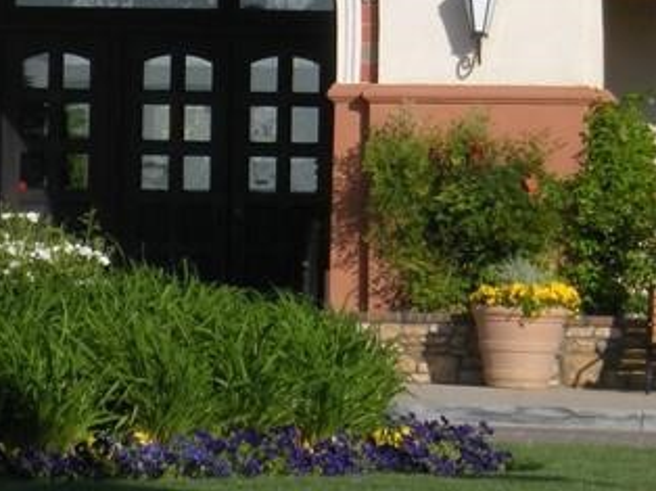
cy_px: -109
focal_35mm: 395
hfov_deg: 5.0
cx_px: 328
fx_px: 7480
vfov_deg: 3.8
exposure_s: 1/506
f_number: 5.3
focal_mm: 21.2
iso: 64
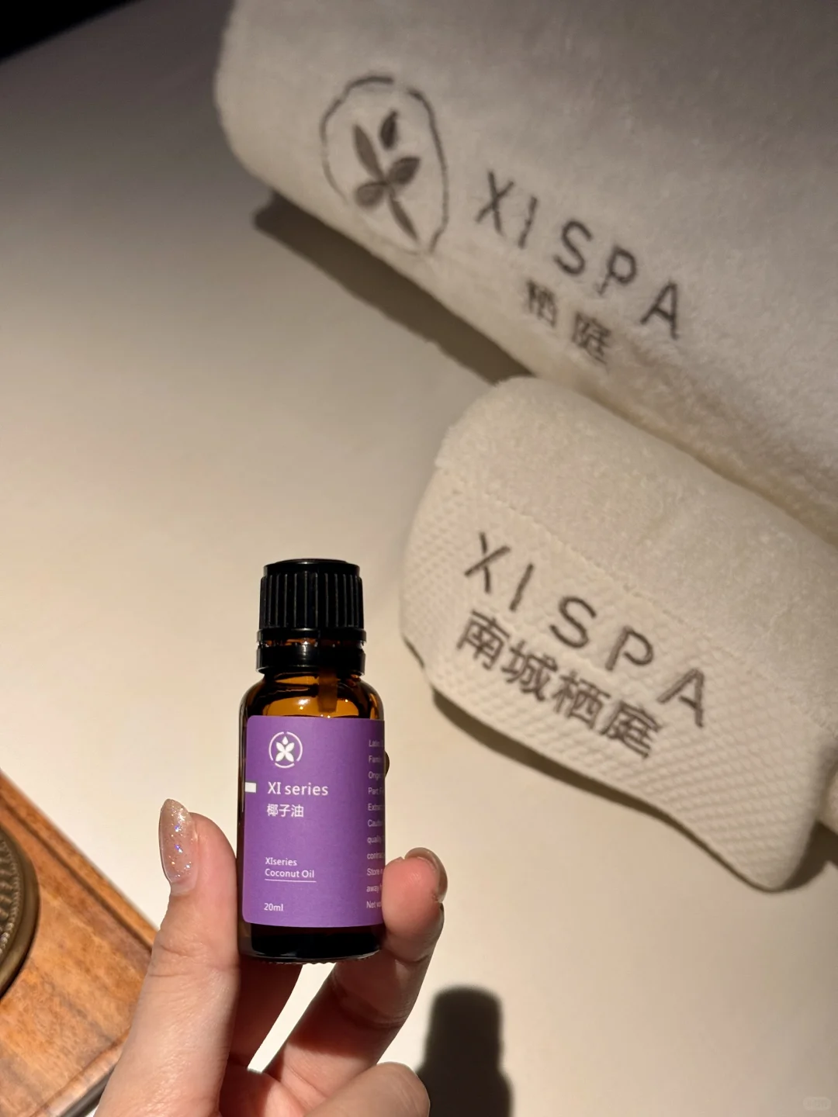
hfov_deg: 30.3
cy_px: 558
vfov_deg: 39.7
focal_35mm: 48
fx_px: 1549
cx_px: 419
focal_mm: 6.76
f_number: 1.78
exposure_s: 1/70
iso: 80
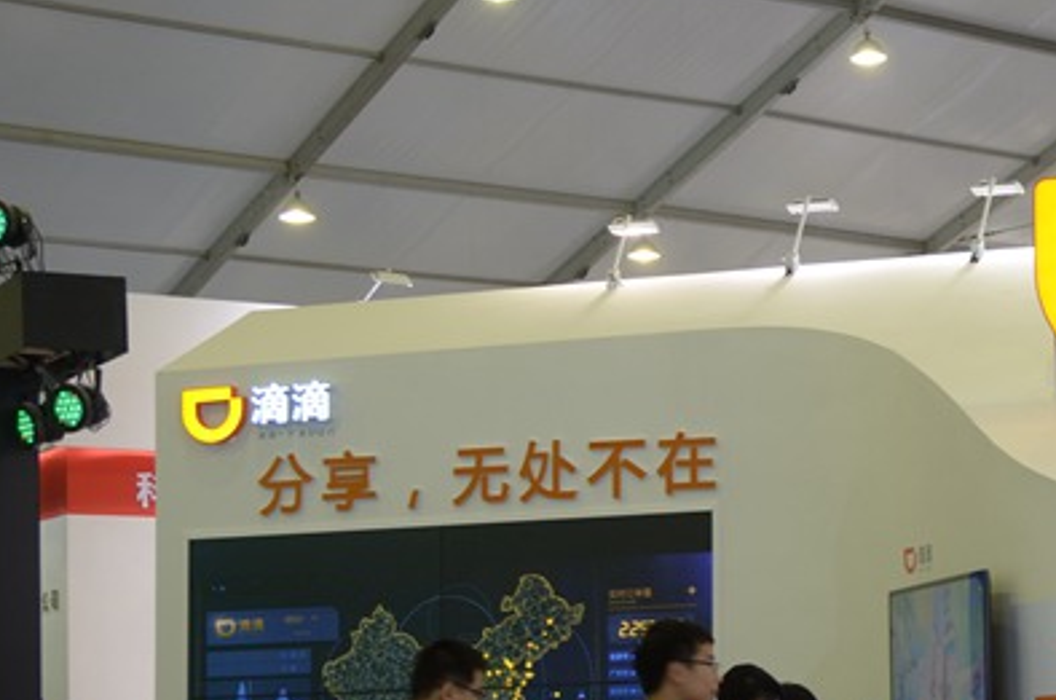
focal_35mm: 89
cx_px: 917
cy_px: 552
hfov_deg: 22.4
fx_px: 2605
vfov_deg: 15.2
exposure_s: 1/30
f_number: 3.8
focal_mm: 26
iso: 125
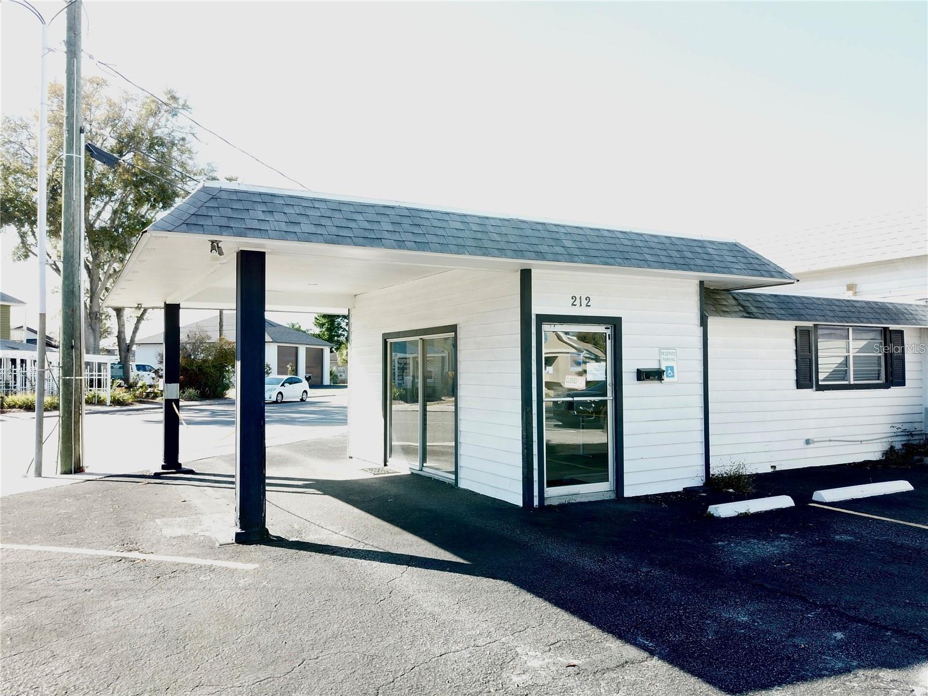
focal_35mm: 26
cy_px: 348
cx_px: 464
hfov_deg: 67.3
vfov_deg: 53.1
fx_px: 697
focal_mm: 4.7
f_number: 2.2
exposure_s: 1/203
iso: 100
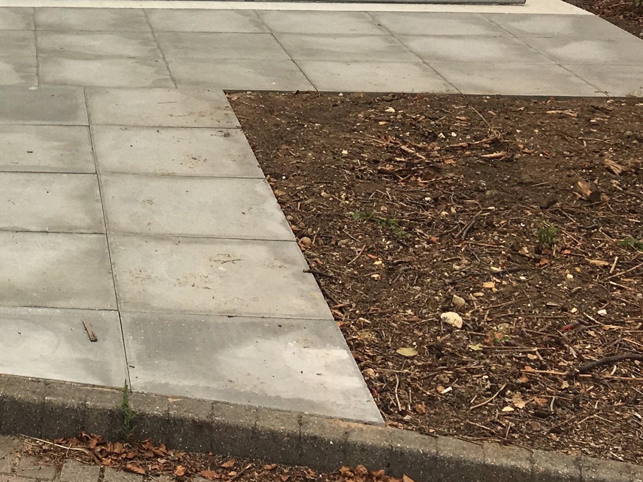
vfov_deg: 17.1
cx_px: -88
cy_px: -109
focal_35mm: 82
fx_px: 1523
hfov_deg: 22.3
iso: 25
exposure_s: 1/295
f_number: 2.2
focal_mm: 4.15
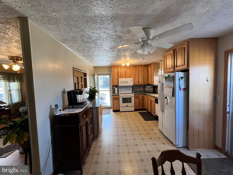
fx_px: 88
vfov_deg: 89.9
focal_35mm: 13
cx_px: 116
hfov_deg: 106.2
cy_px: 88
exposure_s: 1/120
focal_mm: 1.57
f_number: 1.8
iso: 125
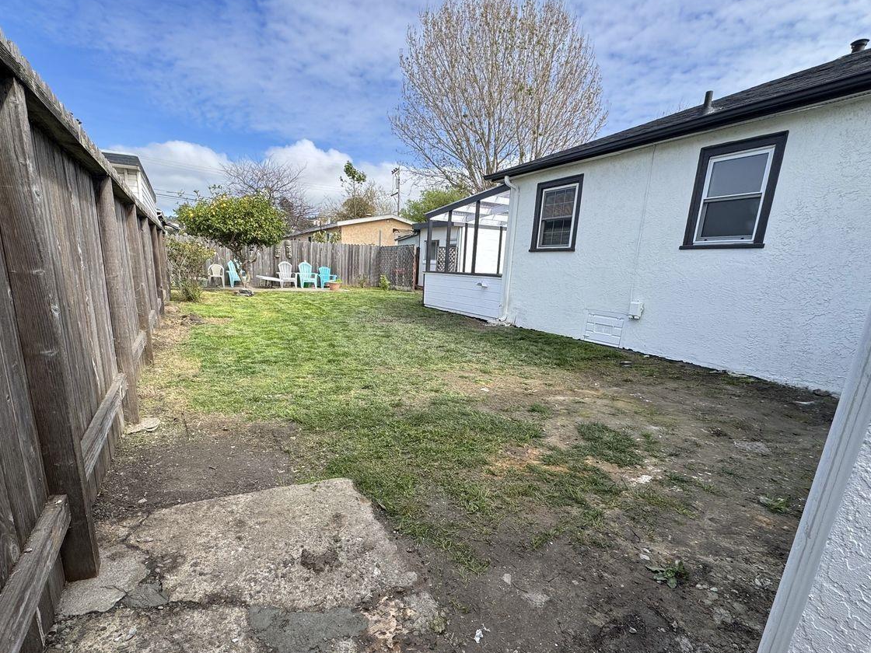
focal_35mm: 18
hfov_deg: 87.7
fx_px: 453
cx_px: 410
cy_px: 386
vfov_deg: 71.0
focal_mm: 2.22
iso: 40
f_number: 2.2
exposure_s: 1/944
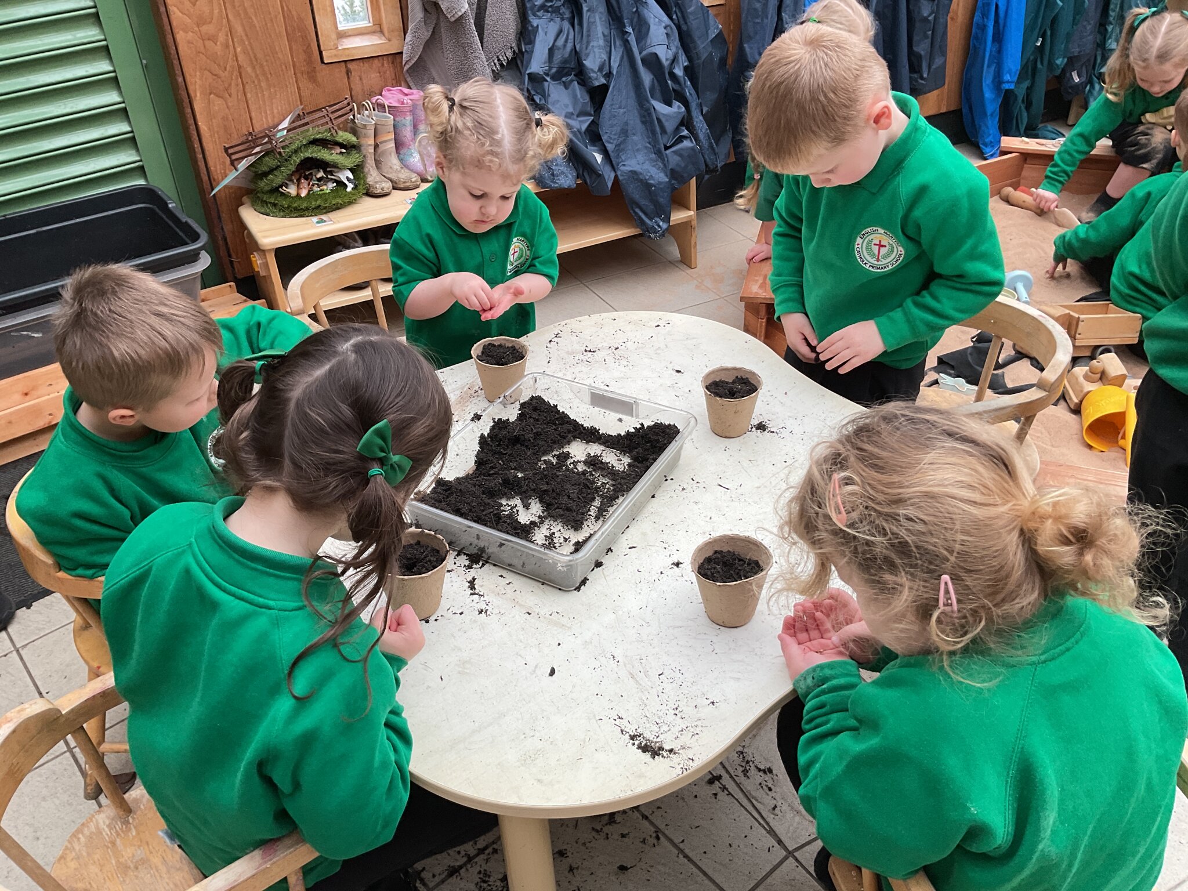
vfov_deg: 48.2
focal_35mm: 29
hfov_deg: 61.7
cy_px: 446
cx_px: 594
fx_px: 995
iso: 40
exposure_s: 1/60
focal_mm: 3
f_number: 1.8
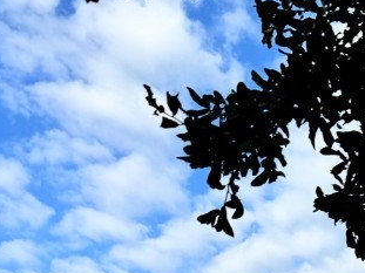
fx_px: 833
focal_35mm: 79
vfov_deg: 16.6
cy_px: 437
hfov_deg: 21.8
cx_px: 500
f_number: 1.78
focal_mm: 6.76
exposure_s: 1/4608
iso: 80
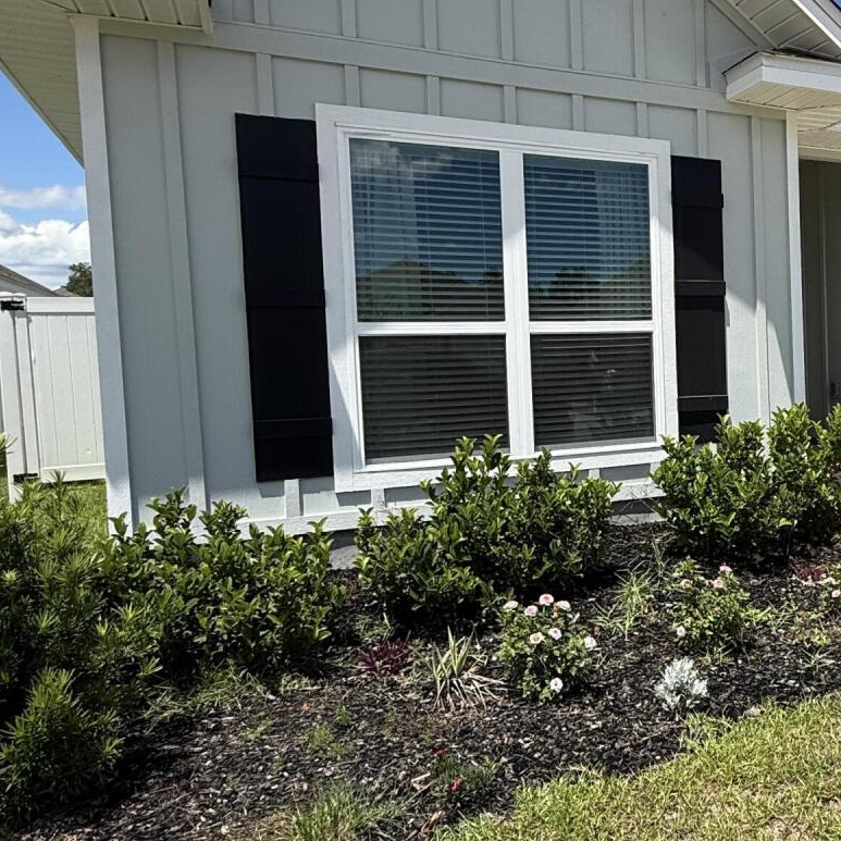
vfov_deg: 51.1
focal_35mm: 32
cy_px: 401
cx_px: 734
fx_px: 880
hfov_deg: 46.8
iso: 50
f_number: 2.2
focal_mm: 2.22
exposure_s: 1/1848
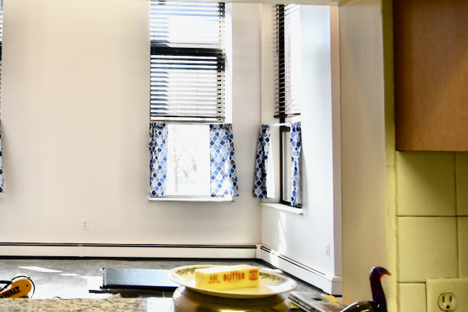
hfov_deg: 44.2
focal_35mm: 41
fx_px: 533
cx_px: 68
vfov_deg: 32.3
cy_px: 104
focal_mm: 14
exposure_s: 1/160
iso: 800
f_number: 6.3
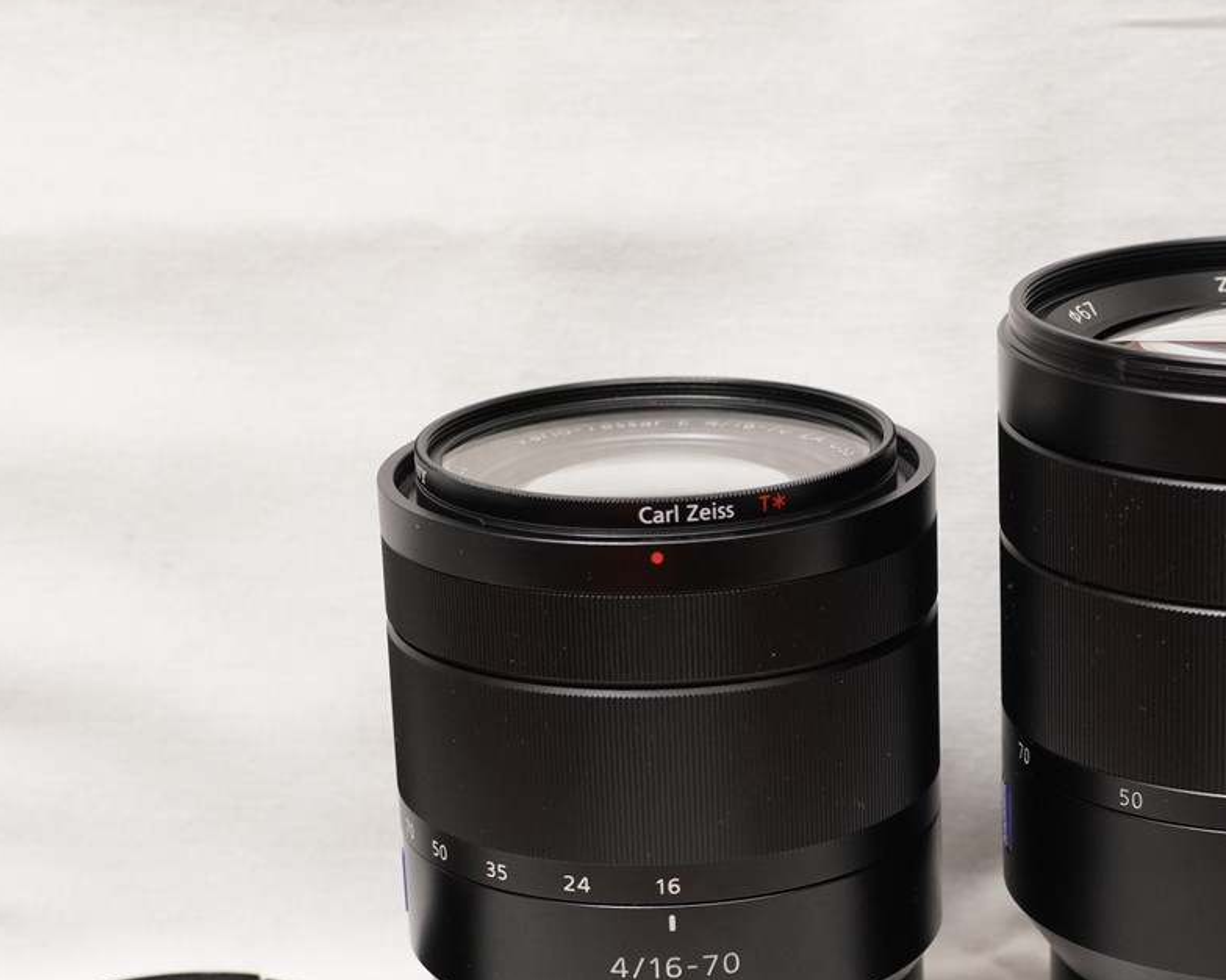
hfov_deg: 20.5
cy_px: 693
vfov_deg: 16.7
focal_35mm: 92
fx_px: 3338
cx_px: 1043
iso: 1000
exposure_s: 1/60
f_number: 5.6
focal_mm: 32
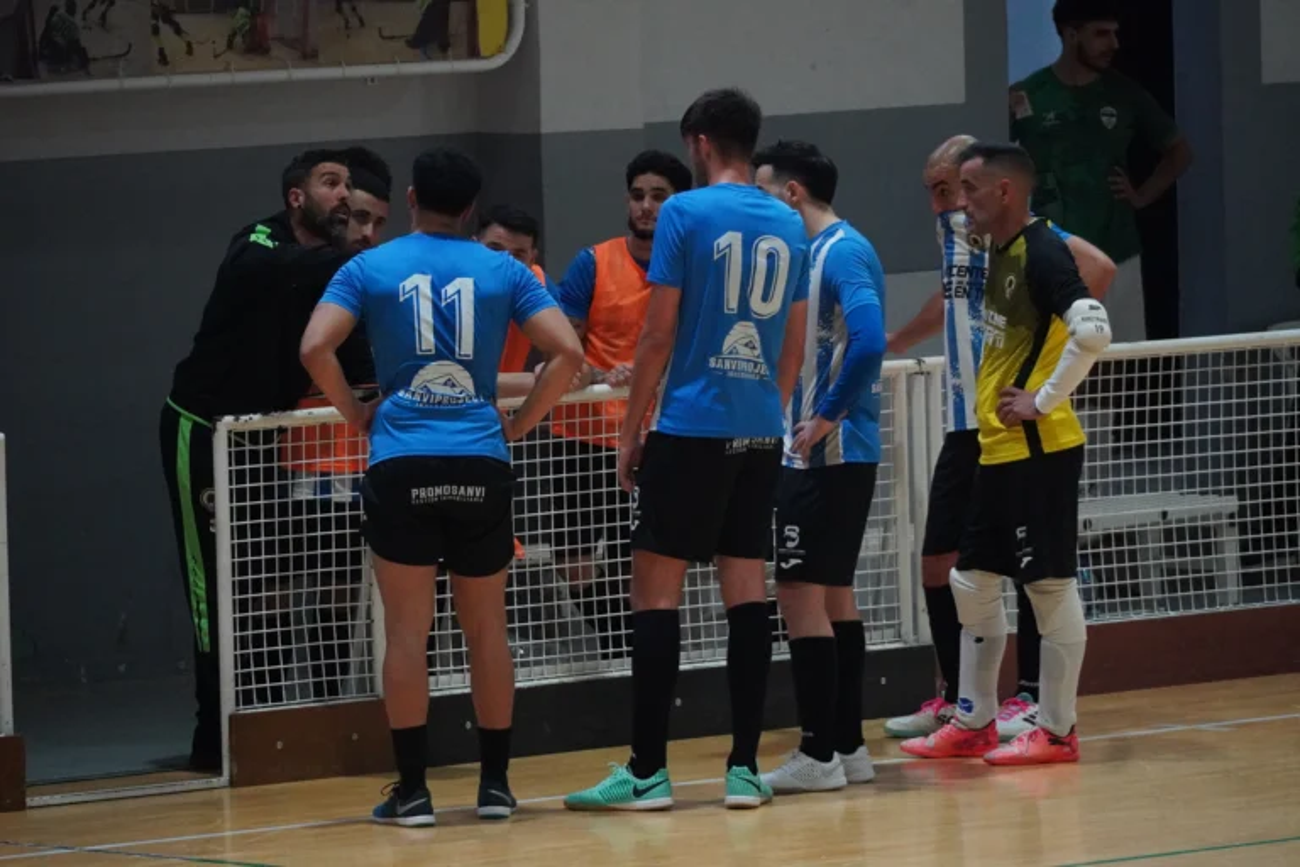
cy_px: 434
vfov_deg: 4.4
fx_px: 11212
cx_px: 650
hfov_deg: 6.6
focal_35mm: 310
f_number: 6.3
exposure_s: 1/640
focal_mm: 207
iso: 6400
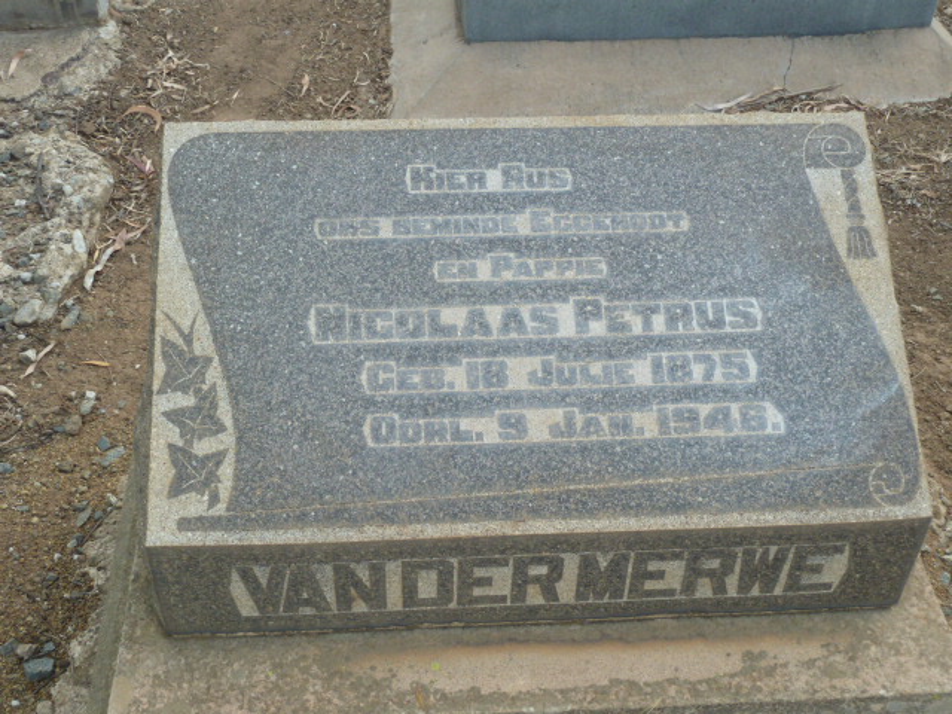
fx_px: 1210
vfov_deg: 32.9
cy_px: 357
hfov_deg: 42.9
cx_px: 476
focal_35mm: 44
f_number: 4
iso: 160
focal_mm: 7.3
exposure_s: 1/200
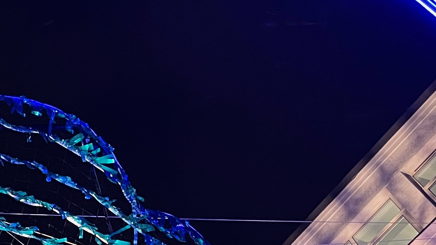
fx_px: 1098
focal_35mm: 95
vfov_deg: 11.2
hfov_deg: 21.2
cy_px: 539
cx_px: -61
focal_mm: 5.1
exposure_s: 1/50
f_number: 1.6
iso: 250
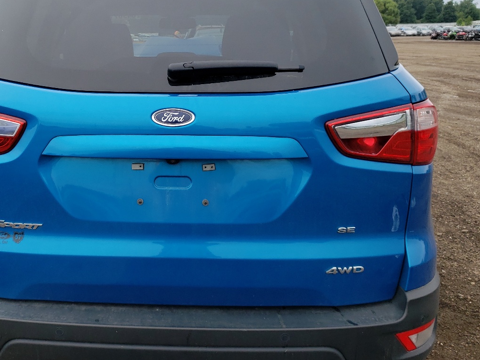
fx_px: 568
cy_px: 158
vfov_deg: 35.1
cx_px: 166
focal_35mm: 41
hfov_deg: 45.2
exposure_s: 1/250
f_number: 1.5
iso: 50
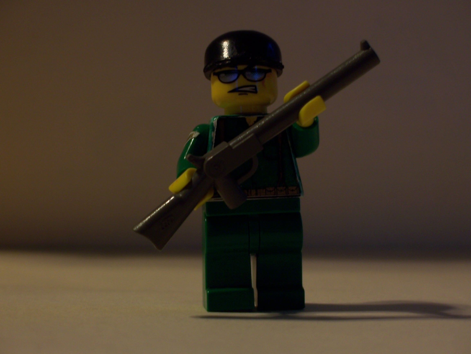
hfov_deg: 19.3
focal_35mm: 102
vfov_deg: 14.5
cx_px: 236
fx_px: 1388
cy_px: 177
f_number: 4
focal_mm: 17.5
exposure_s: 1/8
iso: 80
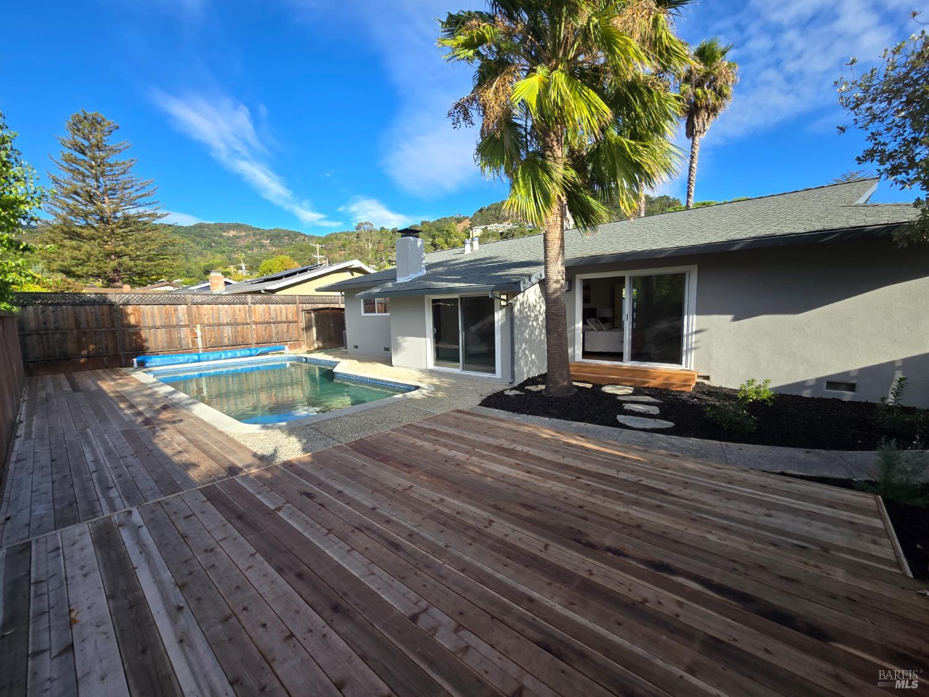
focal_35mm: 13
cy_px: 348
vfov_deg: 89.9
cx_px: 464
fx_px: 349
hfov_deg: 106.2
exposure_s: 1/1002
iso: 50
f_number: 2.2
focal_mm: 2.2
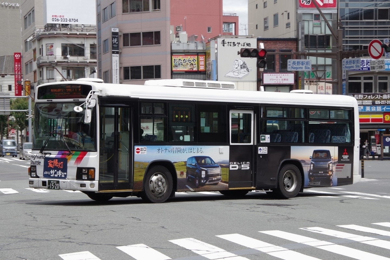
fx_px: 975
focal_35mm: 90
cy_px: 130
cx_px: 195
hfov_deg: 22.6
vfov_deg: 15.2
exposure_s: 1/250
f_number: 10
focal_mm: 60
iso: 200
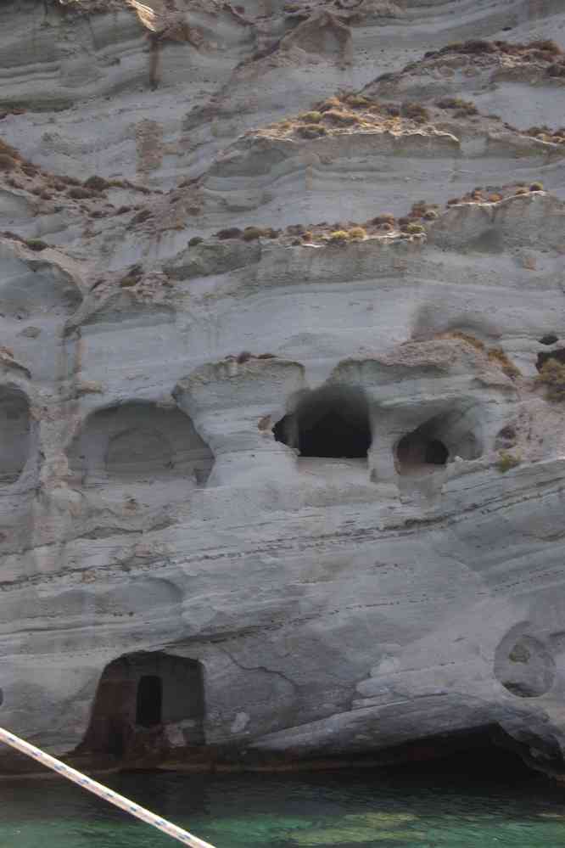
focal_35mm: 52
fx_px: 1236
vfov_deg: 37.9
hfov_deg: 25.8
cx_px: 282
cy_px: 424
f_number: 9
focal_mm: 35
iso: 200
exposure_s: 1/60
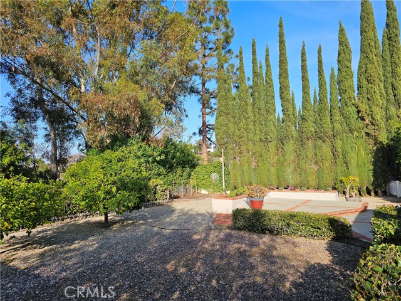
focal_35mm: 23
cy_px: 150
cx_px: 200
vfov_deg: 58.9
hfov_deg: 73.9
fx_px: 266
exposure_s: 1/551
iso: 16
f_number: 1.7
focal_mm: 6.3
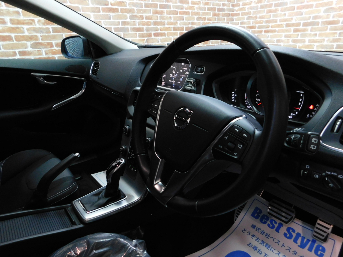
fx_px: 228
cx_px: 172
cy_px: 128
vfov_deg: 58.9
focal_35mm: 23
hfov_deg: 73.9
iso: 400
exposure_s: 1/25
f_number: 3
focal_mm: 4
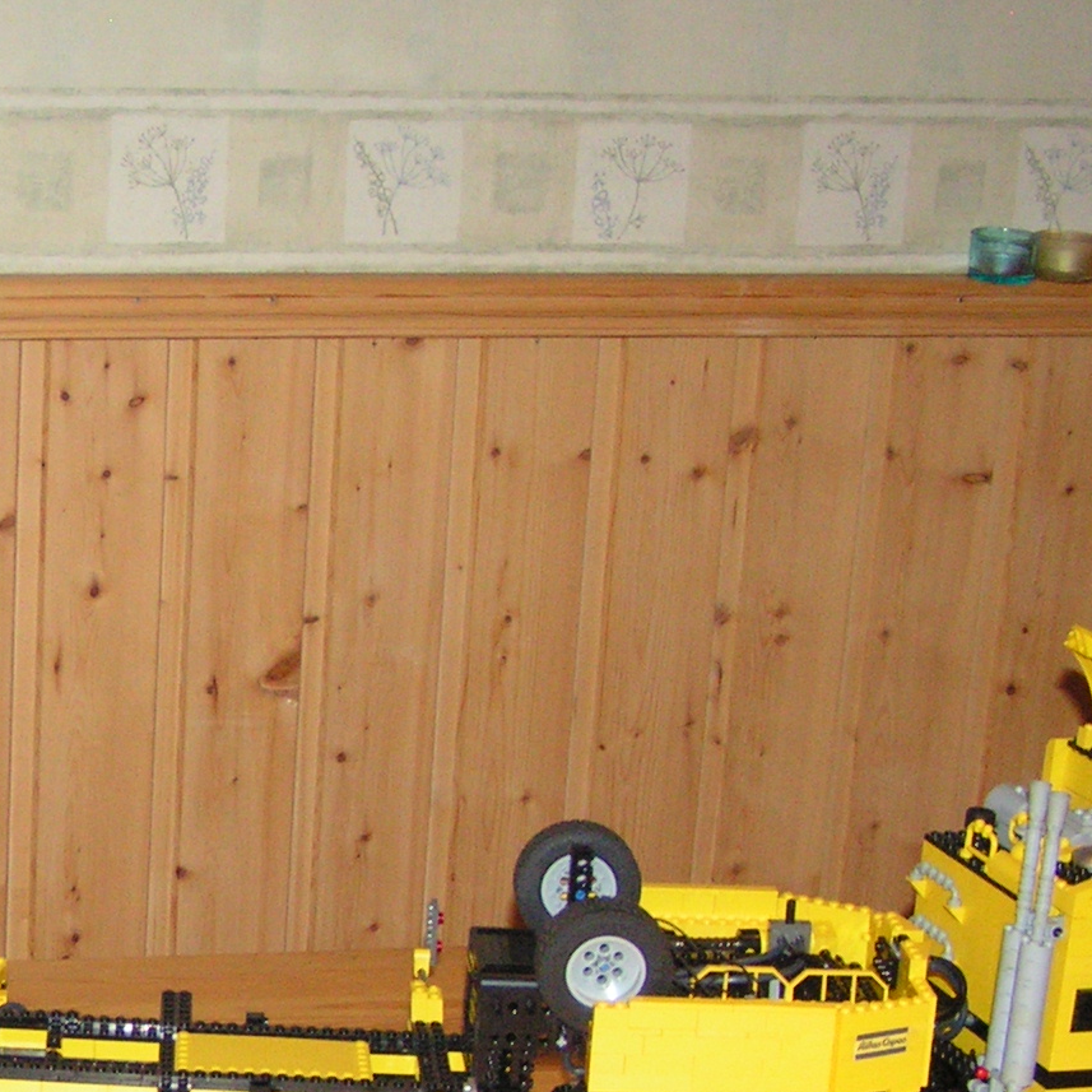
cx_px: 11
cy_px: 668
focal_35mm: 89
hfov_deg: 19.0
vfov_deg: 19.5
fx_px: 3176
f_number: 2.8
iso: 200
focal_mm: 6.3
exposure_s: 1/40
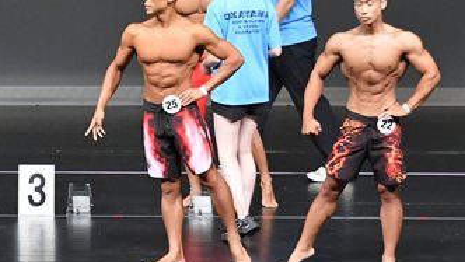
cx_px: -1
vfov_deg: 3.3
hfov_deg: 5.9
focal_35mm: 367
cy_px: 70
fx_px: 4527
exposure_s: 1/400
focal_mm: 100
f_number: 5.6
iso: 4000
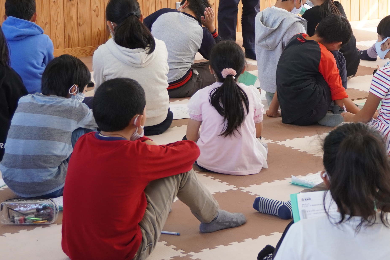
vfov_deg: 13.6
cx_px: 380
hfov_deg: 19.8
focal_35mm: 100
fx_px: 1085
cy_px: 44
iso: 500
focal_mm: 29
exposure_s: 1/160
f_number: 4.5
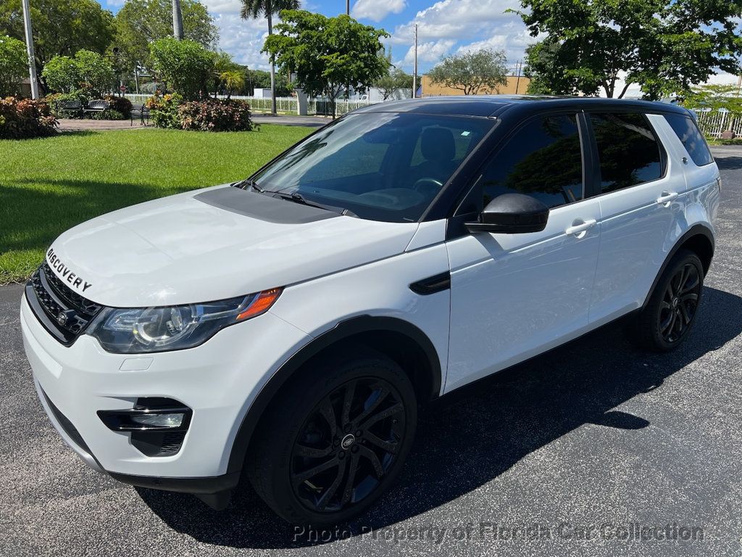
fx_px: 557
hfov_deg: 67.3
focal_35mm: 26
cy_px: 278
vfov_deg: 53.1
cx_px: 371
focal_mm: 5.7
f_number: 1.5
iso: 50
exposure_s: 1/5587
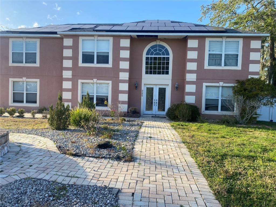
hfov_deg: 67.3
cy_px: 104
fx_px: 207
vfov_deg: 53.1
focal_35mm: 26
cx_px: 138
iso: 32
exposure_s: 1/965
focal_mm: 4.25
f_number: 1.8
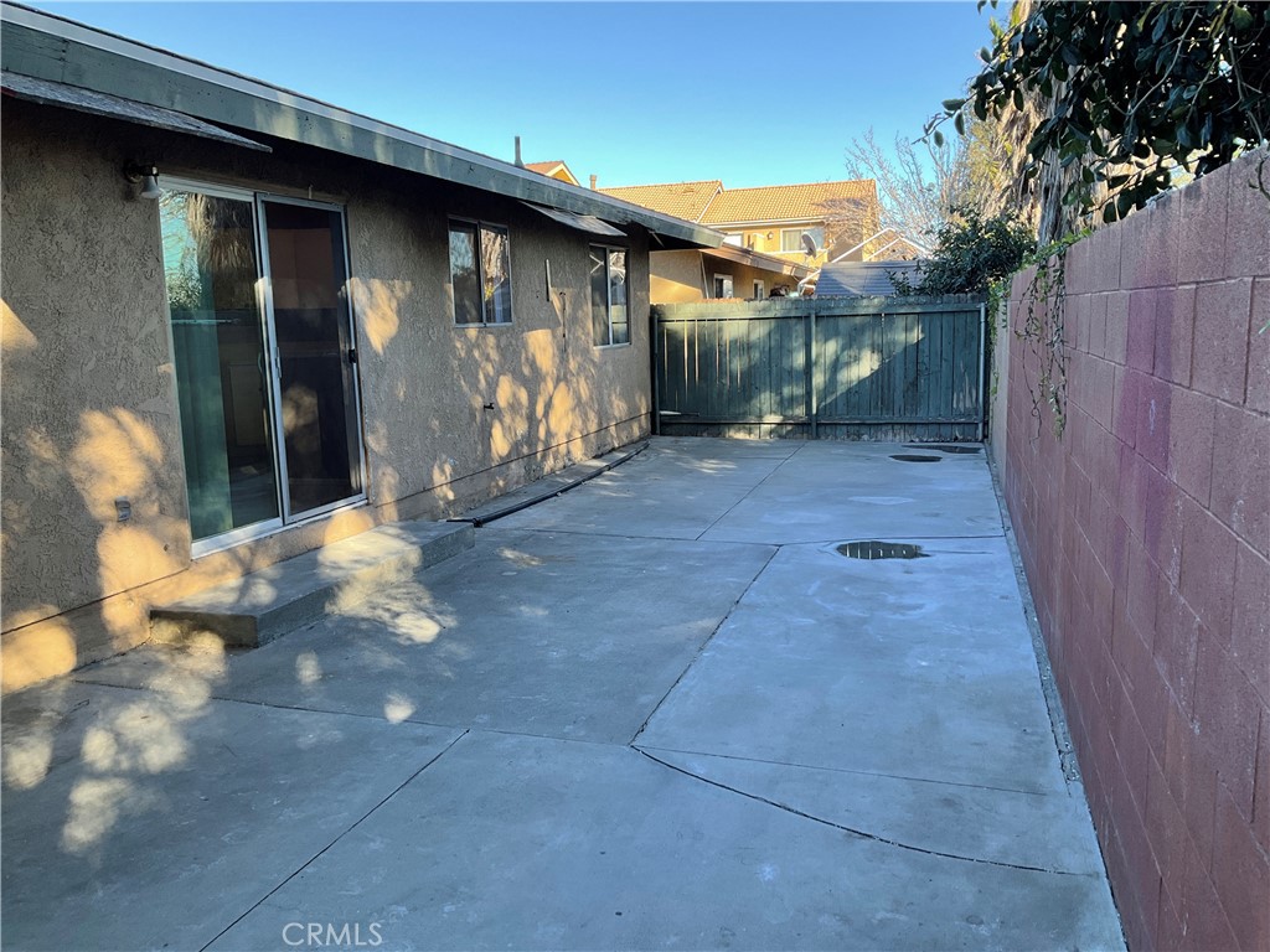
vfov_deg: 48.2
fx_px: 1064
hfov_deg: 61.7
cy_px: 476
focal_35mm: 29
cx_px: 635
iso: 25
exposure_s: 1/211
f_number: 1.8
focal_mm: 3
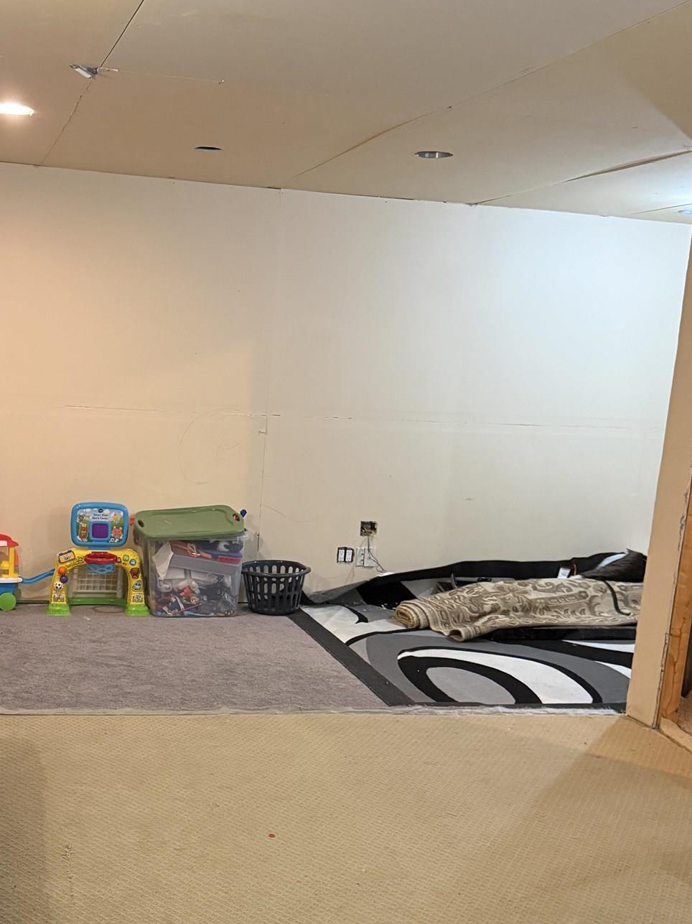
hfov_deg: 33.3
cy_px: 594
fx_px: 1147
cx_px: 224
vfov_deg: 43.4
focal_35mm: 43
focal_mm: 6.76
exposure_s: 1/60
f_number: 1.78
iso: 800
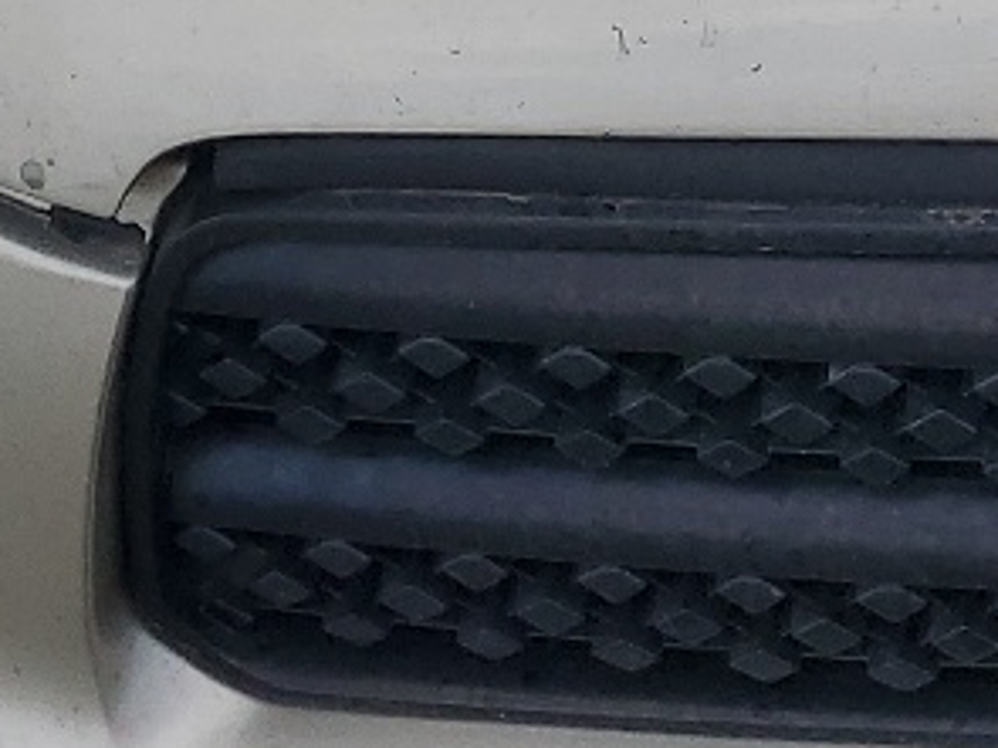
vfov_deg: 10.2
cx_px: 1742
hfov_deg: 12.8
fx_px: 4063
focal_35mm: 141
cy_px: -315
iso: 50
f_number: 1.5
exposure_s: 1/5000
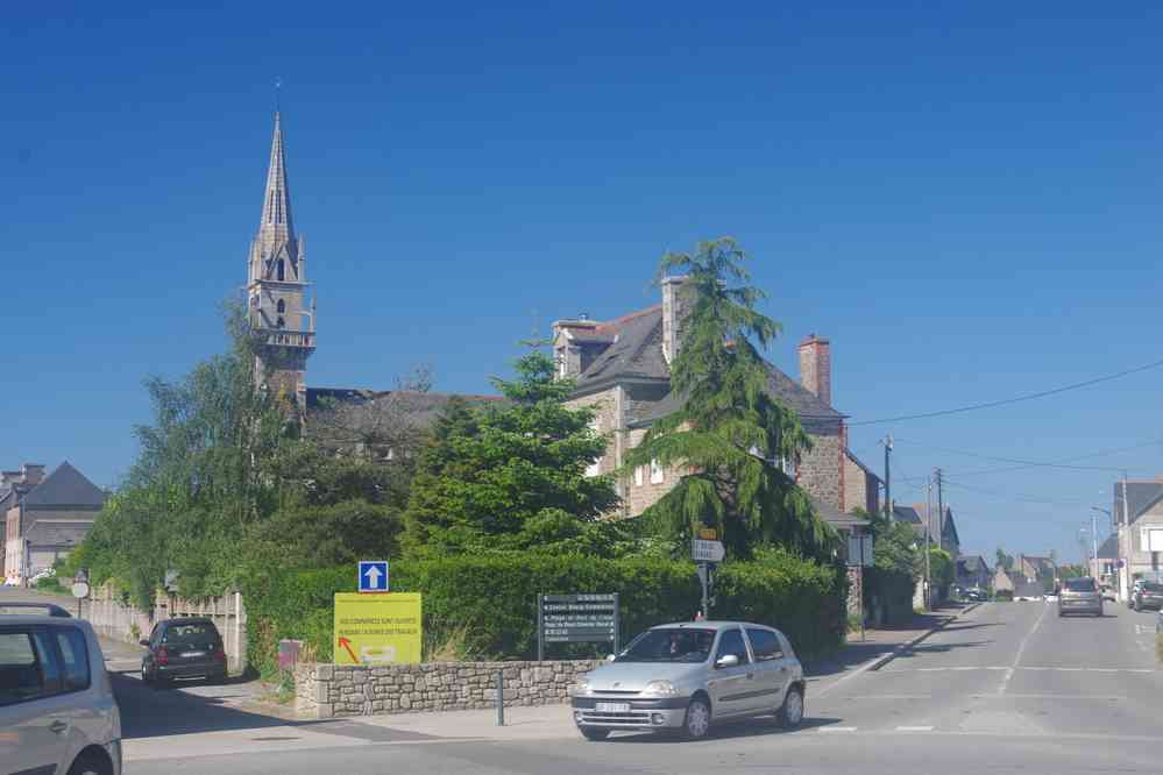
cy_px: 388
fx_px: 1841
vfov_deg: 23.8
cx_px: 582
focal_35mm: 57
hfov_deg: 35.1
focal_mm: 38
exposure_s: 1/100
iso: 200
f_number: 11
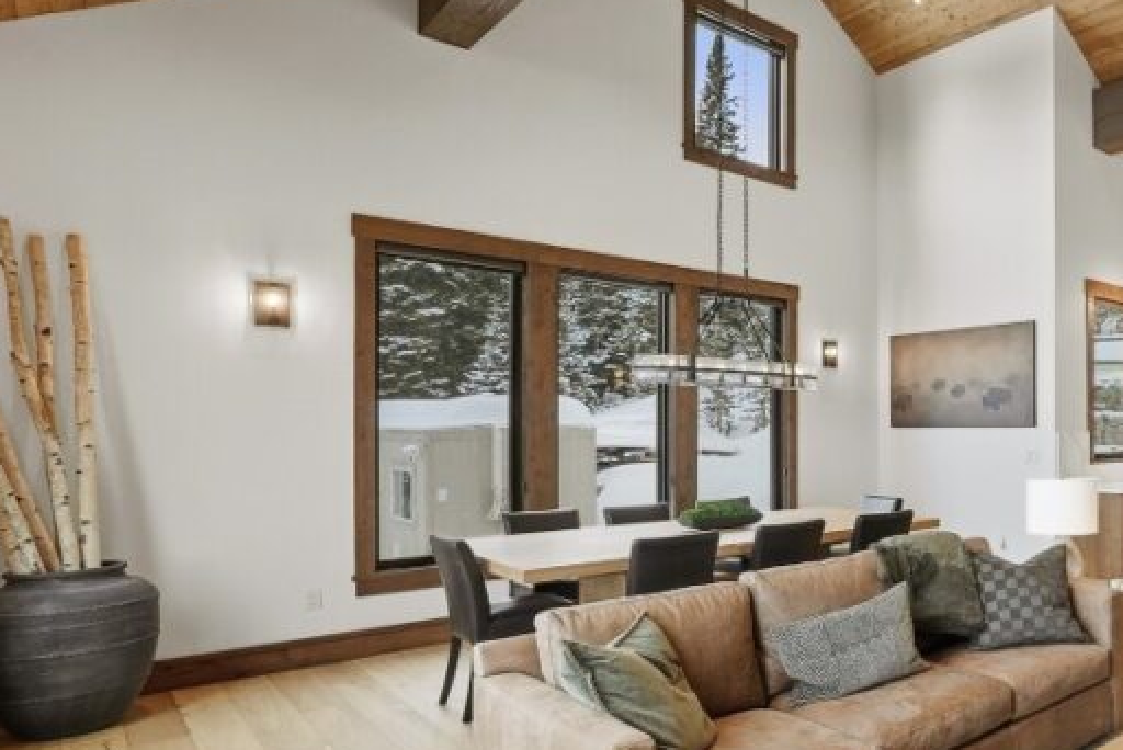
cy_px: 443
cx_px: 1035
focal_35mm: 24
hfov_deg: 60.8
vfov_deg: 52.9
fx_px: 749
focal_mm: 12
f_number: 7.1
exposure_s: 1/160
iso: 500
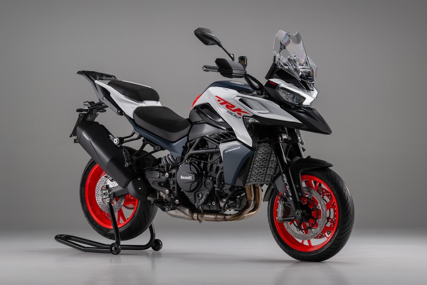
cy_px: 142
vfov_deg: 10.2
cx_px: 214
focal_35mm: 135
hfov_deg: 15.2
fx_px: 1601
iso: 64
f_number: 7.1
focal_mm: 135
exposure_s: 1/6
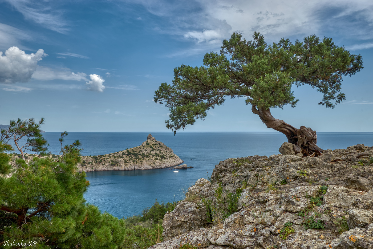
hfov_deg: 73.8
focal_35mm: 24
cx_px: 186
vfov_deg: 53.1
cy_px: 124
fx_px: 249
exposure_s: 1/90
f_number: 11
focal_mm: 24
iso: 100
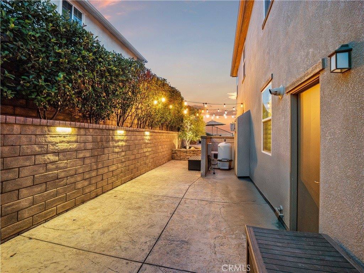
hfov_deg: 94.5
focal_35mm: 16
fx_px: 168
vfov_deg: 78.1
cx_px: 182
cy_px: 136
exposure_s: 4
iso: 400
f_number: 8
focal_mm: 8
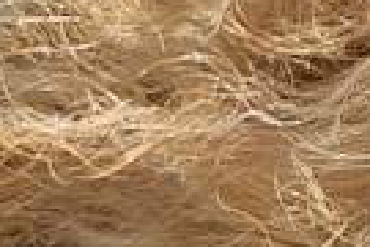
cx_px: 1052
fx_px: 1819
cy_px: -14
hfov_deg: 9.5
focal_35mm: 177
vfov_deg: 7.7
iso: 25
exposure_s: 1/476
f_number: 1.8
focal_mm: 5.4
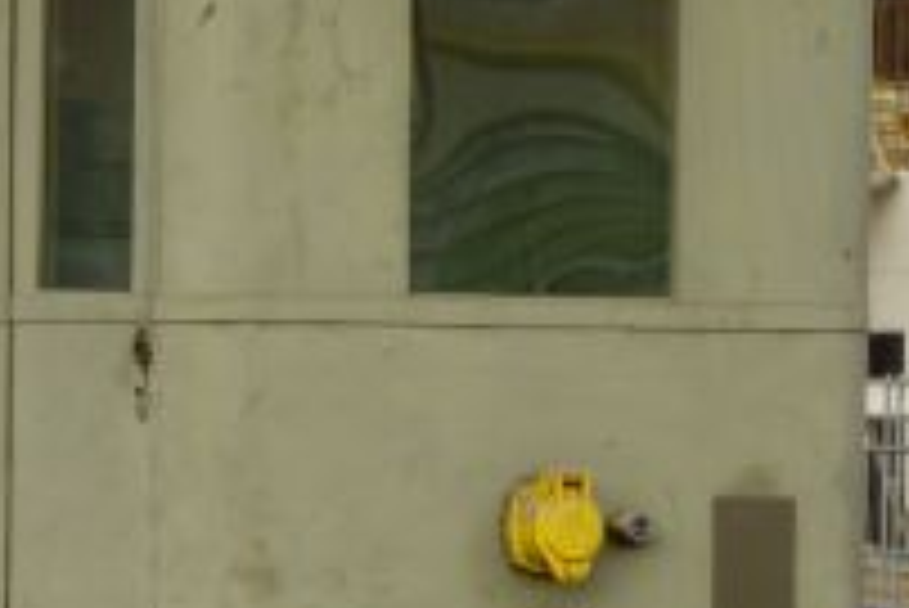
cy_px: 363
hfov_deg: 5.2
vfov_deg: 3.5
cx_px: -122
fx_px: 10006
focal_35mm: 396
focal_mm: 37.1
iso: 125
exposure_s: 1/125
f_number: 5.6
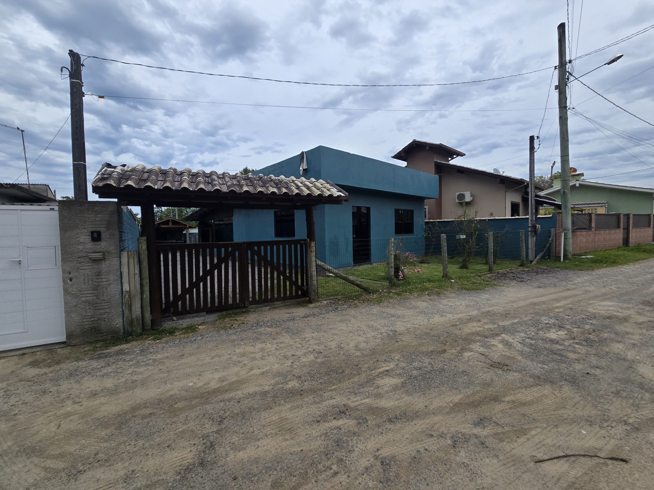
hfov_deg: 106.2
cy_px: 245
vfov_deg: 89.9
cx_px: 327
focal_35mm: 13
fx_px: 246
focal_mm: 2.2
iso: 50
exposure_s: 1/3026
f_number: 2.2
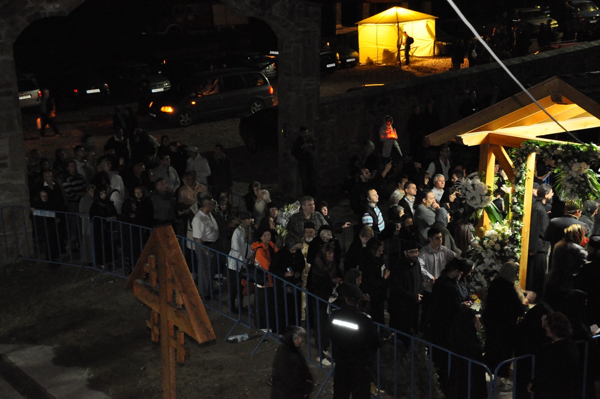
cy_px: 200
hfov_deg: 41.2
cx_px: 300
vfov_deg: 28.0
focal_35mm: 48
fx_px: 799
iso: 3200
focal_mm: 32
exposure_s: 1/10
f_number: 4.2
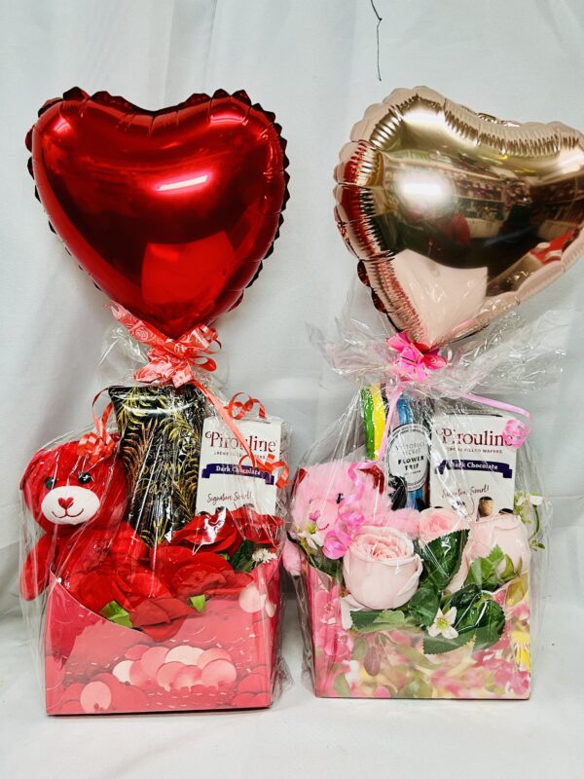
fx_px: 585
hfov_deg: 53.1
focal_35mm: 26
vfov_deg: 67.3
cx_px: 292
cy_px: 390
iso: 100
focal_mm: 5.7
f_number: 1.5
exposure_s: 1/60
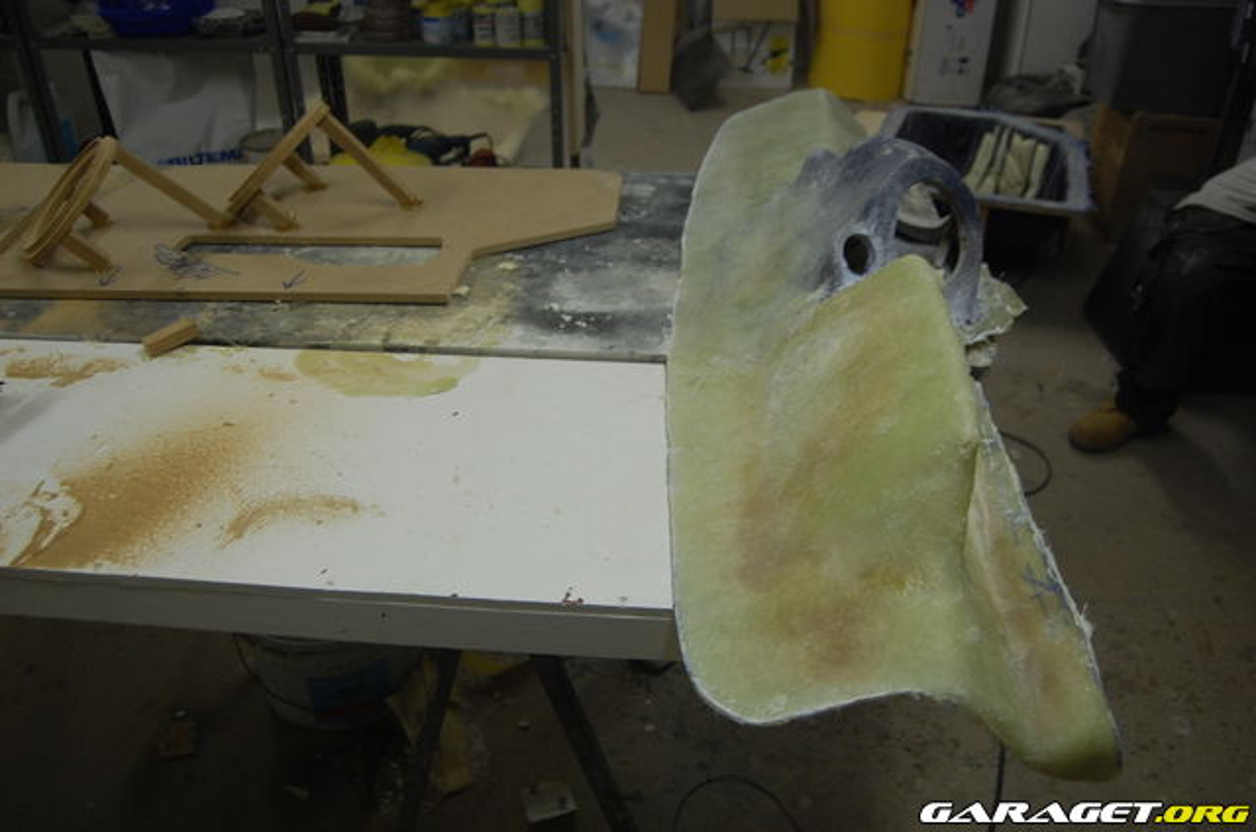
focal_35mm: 30
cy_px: 416
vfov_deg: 43.4
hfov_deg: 62.0
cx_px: 628
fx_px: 1045
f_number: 3.8
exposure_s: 1/30
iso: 500
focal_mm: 20
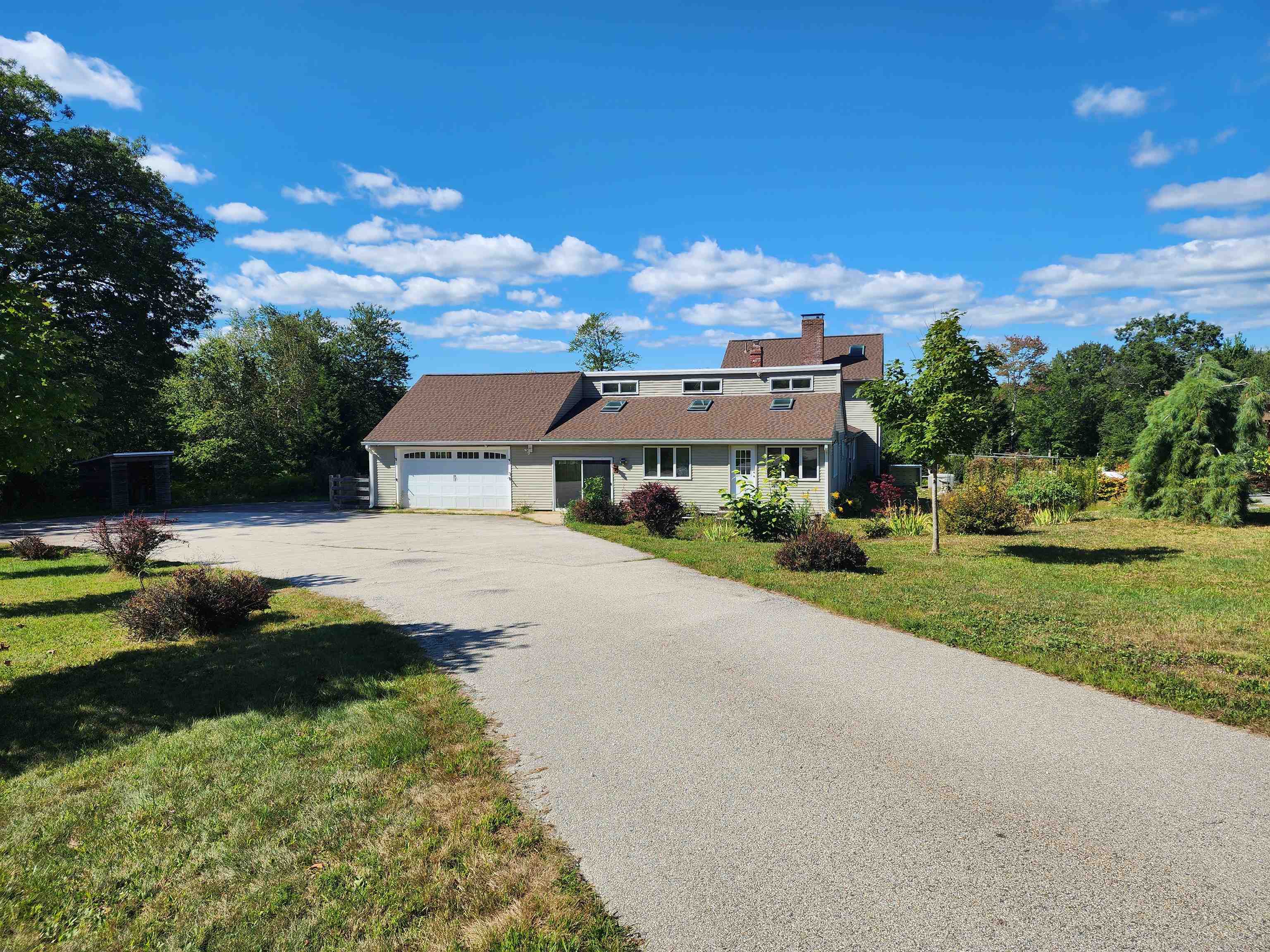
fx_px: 844
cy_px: 476
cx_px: 635
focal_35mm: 23
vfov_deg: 58.9
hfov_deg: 73.9
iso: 12
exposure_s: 1/1192
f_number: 1.8
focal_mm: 6.4
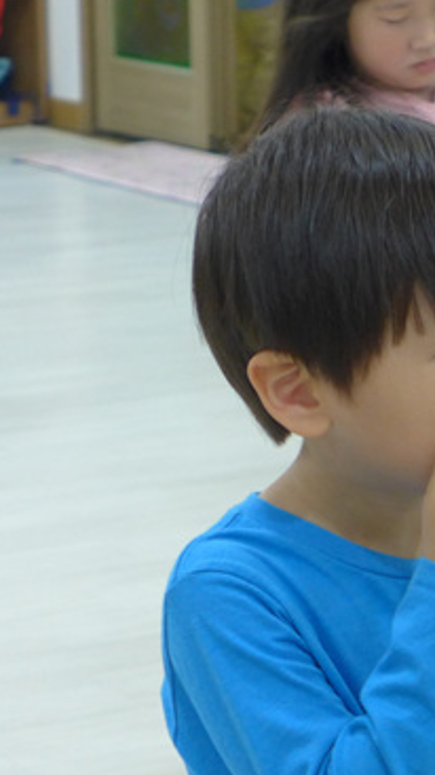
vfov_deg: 12.6
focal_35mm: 171
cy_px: 462
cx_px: 598
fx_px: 3512
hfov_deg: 7.0
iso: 400
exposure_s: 1/125
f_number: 2.3
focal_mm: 17.7
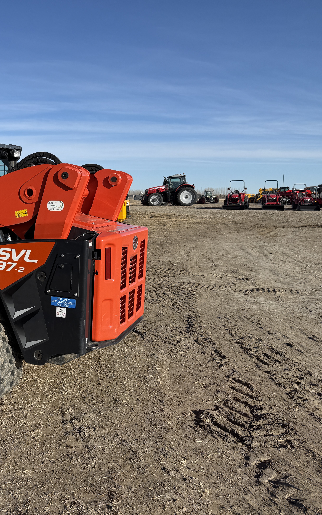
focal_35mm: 37
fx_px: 519
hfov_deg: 31.1
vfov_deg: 52.7
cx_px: -23
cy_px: 247
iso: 80
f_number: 1.78
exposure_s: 1/4673
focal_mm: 6.76
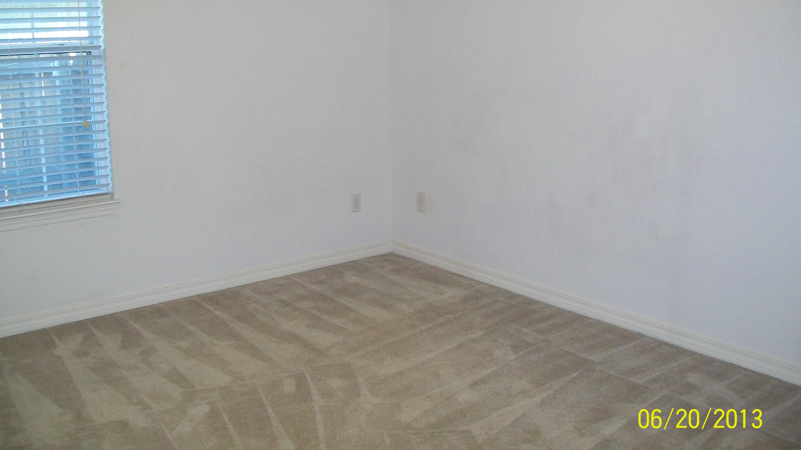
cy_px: 179
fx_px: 807
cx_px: 394
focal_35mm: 38
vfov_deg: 31.1
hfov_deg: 52.8
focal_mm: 6.1
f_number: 2.7
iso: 160
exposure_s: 1/60
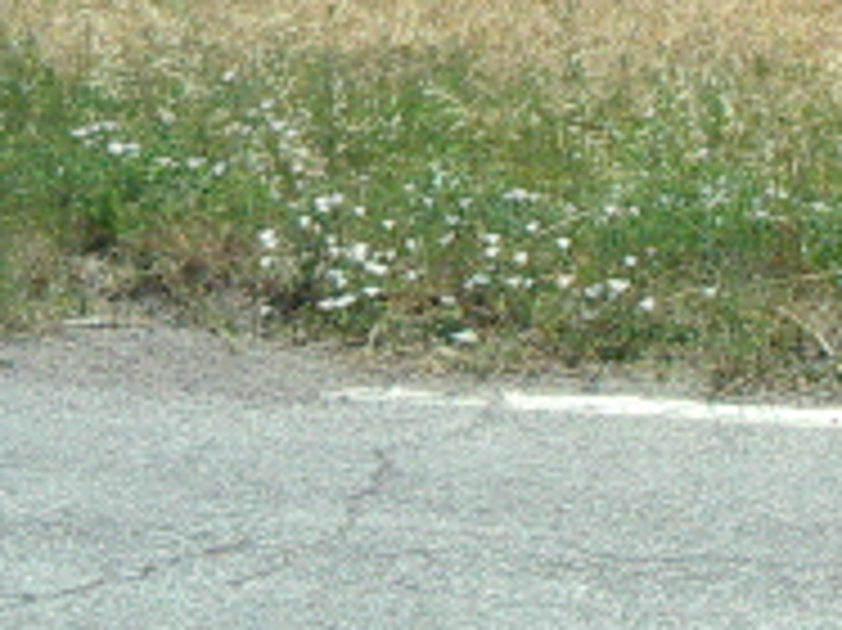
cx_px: 585
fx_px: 3160
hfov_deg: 15.1
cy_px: -266
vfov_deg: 11.0
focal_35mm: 130
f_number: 4.8
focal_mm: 5.8
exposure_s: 1/1500
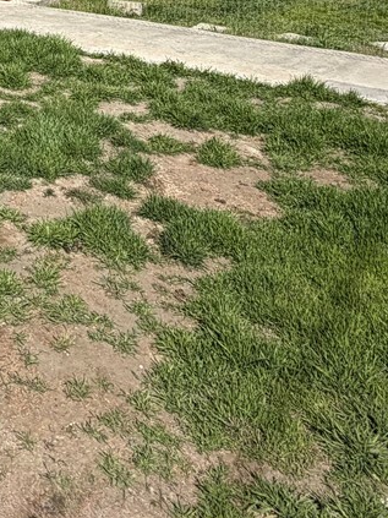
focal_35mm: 53
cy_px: -127
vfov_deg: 30.0
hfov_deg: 24.0
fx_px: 792
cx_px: -121
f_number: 2.2
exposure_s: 1/1068
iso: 20
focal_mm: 2.22
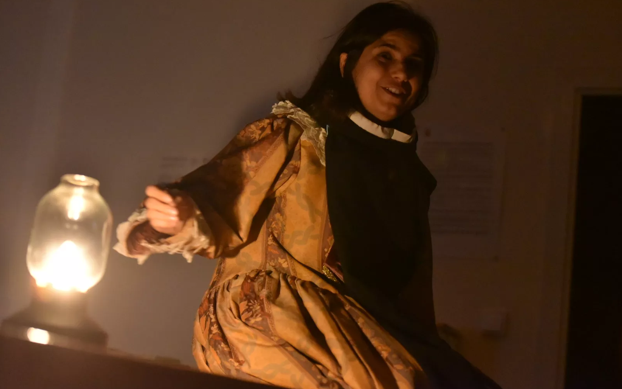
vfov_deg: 18.1
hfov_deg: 28.6
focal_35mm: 72
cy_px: 187
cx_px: 312
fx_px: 1220
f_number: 2.8
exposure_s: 1/200
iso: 8000
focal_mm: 70
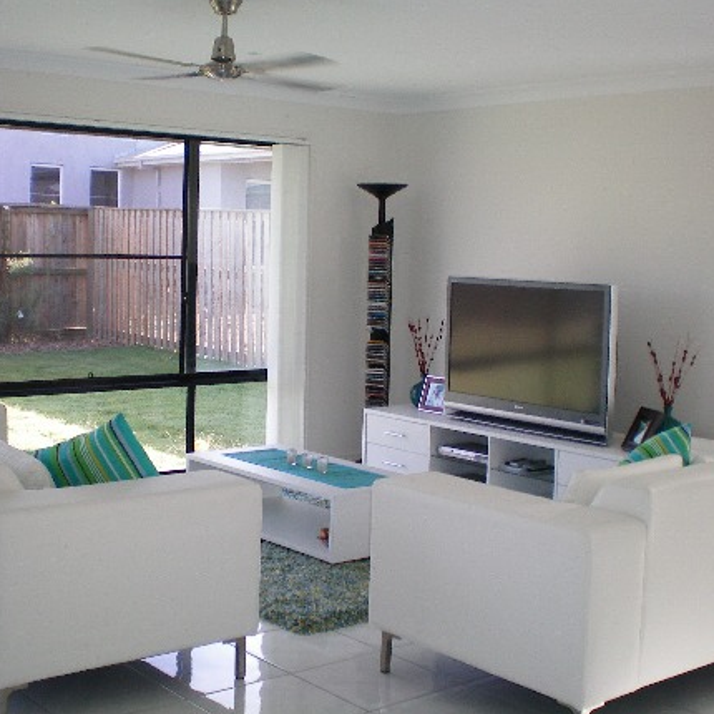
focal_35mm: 50
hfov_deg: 34.0
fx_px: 1167
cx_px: 369
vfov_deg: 34.0
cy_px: 317
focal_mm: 6.3
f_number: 3.1
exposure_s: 1/125
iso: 64
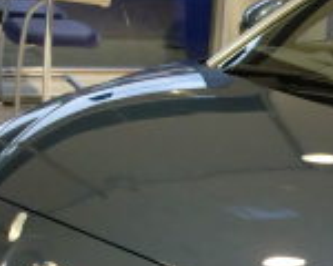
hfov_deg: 12.7
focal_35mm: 146
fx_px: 1439
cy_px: 242
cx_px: 446
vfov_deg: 10.5
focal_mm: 6.3
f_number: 3.1
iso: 250
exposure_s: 1/60
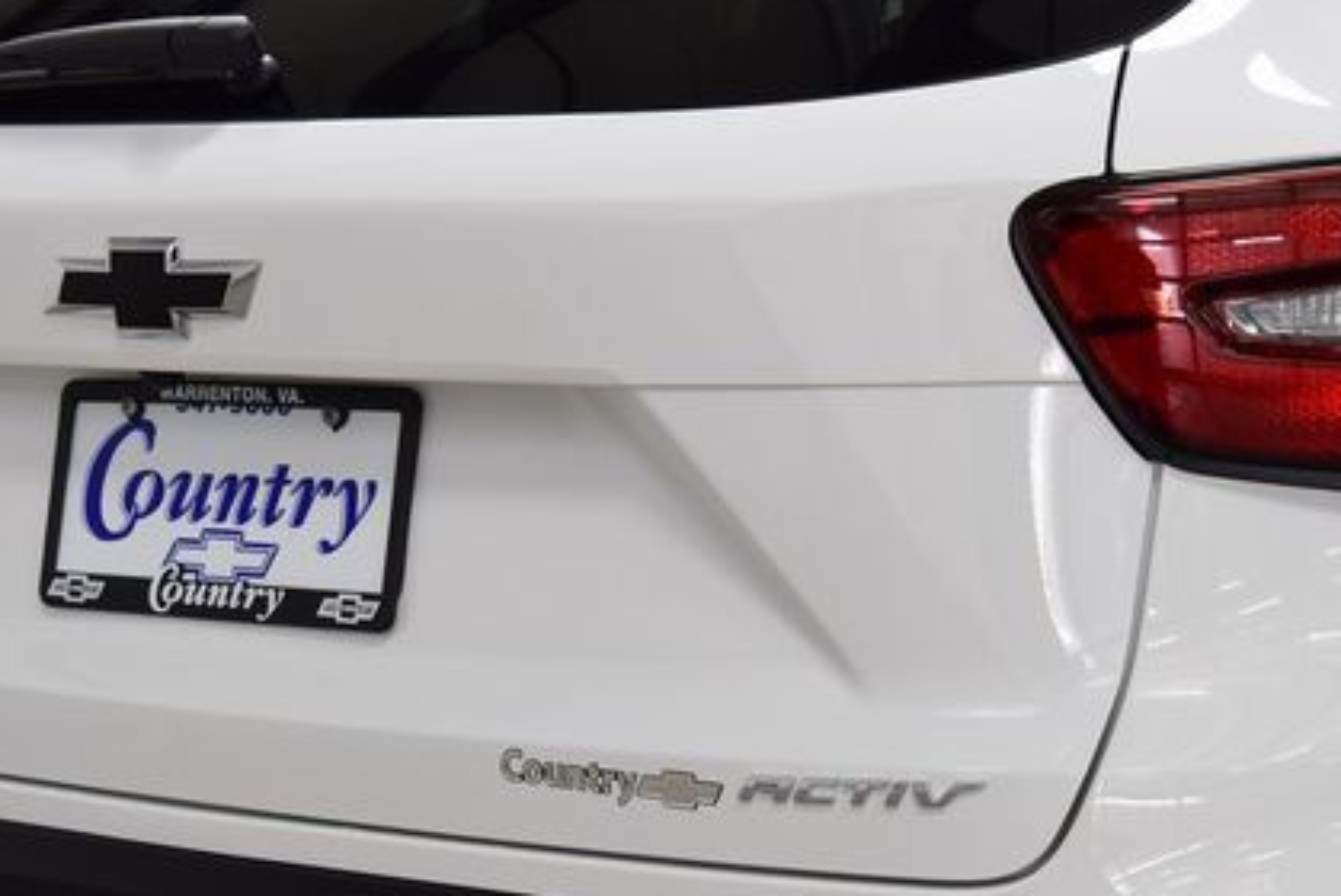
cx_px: 598
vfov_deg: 15.7
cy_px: 661
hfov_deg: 23.4
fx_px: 3243
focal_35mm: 87
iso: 400
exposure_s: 1/20
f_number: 6.3
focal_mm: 38
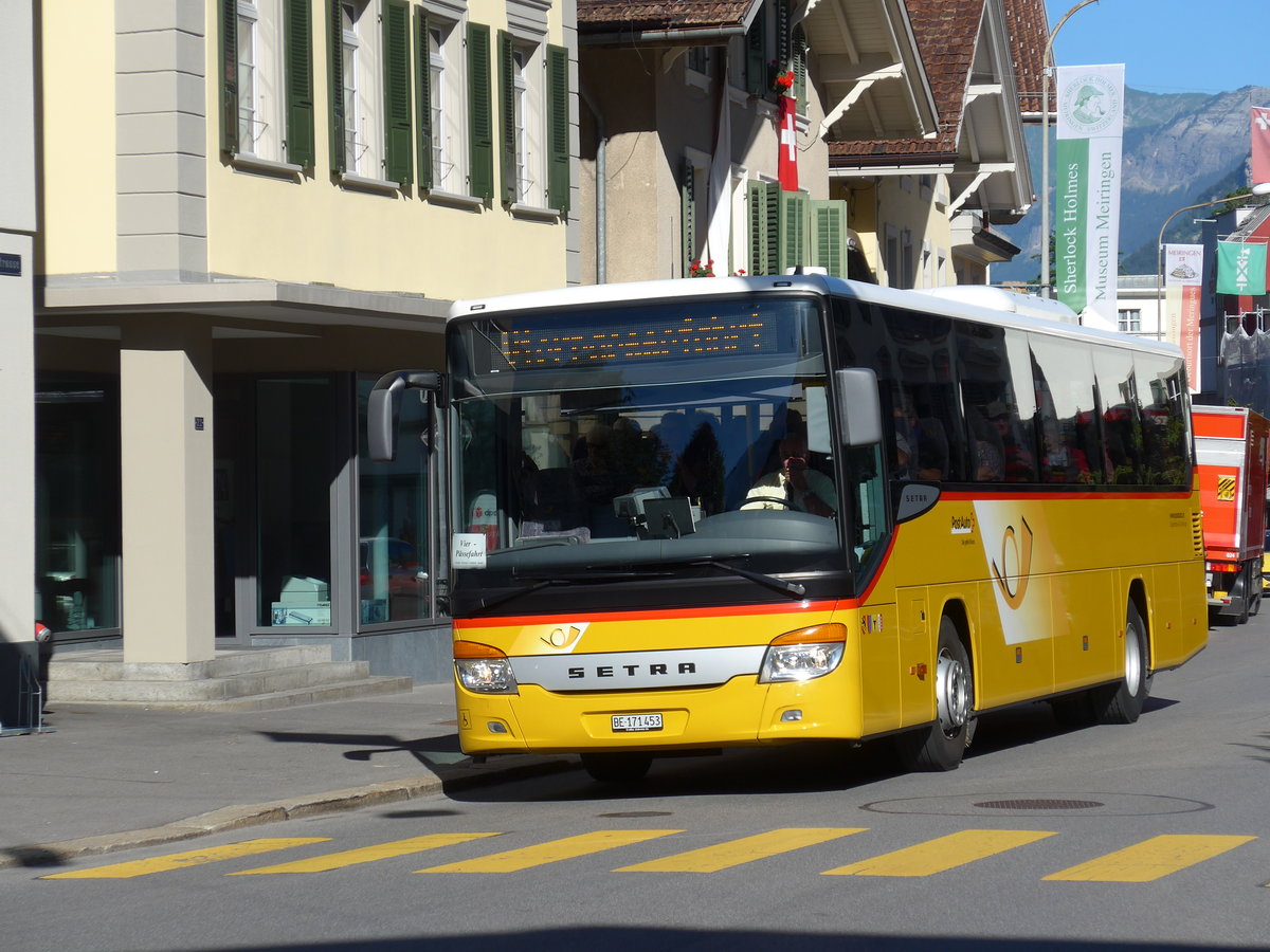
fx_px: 4036
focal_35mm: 110
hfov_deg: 17.9
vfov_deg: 13.5
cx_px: 635
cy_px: 476
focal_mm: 21.6
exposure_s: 1/640
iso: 80
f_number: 4.9
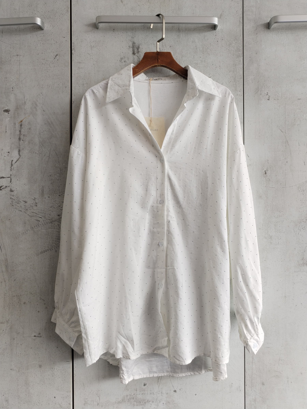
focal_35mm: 29
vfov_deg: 61.7
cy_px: 204
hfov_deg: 48.2
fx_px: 343
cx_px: 154
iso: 99
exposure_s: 1/120
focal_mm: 4.75
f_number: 1.8
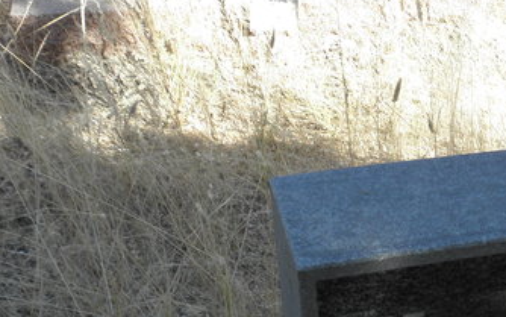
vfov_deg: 18.5
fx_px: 910
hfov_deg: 29.1
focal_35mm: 66
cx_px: 504
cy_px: 397
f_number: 5.6
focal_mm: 4.6
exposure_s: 1/80
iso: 64
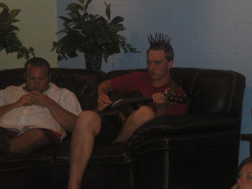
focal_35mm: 114
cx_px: 126
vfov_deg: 13.0
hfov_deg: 17.3
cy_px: 94
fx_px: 830
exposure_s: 1/120
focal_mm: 18.9
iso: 640
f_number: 5.9
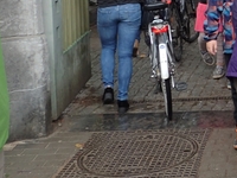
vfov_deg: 16.0
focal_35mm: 90
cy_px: -9
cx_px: 346
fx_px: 616
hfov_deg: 19.3
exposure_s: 1/100
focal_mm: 5.5
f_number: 2.3
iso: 100
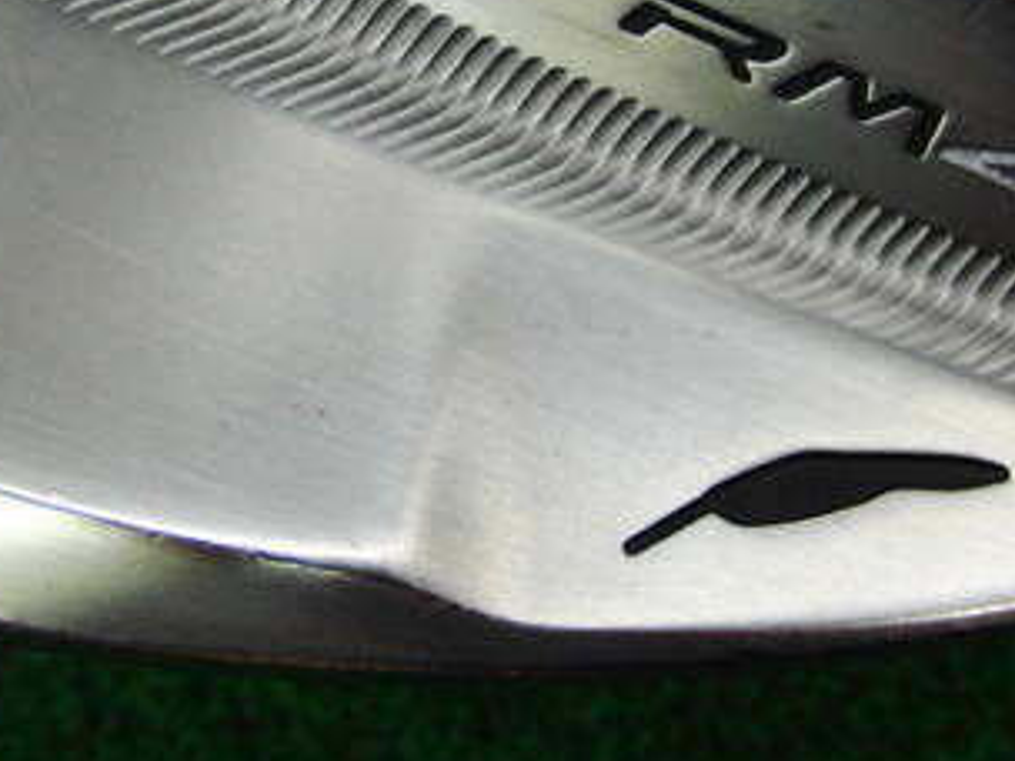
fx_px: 2287
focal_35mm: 78
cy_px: 137
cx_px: 484
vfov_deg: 18.7
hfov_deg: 25.0
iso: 250
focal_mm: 6.42
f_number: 3.6
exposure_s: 1/80
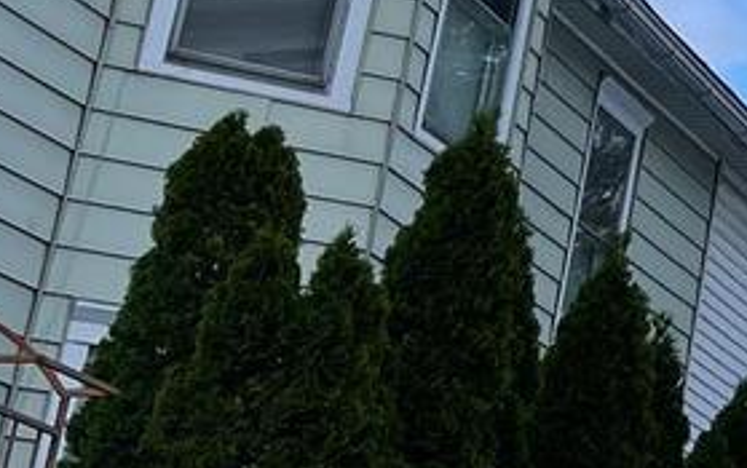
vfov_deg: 9.0
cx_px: 1738
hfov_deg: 12.1
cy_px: -243
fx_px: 2894
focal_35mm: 142
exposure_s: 1/1946
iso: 32
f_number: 1.6
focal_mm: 5.1
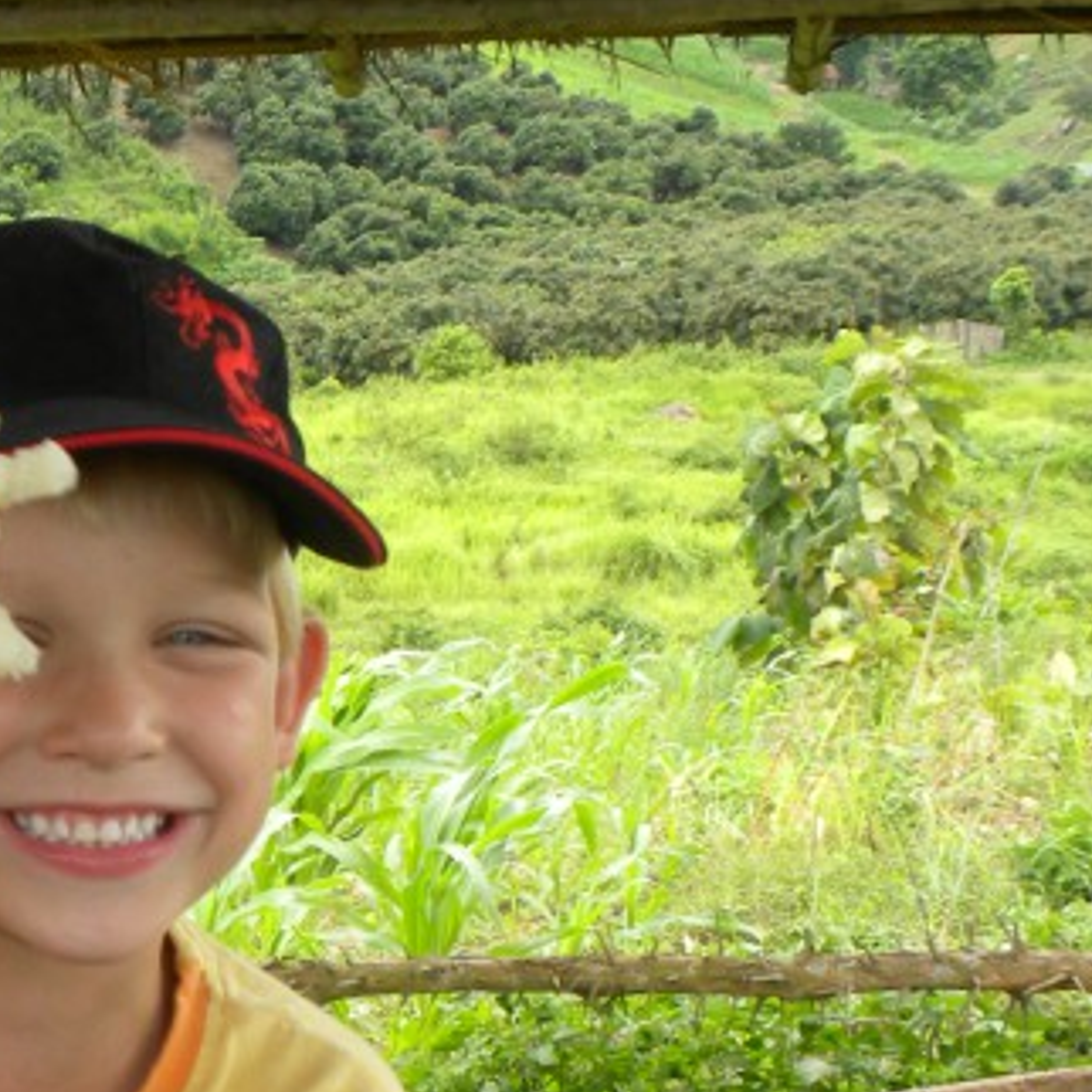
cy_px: 675
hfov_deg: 27.4
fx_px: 2177
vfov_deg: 28.1
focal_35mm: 61
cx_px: 159
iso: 64
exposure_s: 1/115
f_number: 4
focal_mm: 6.6
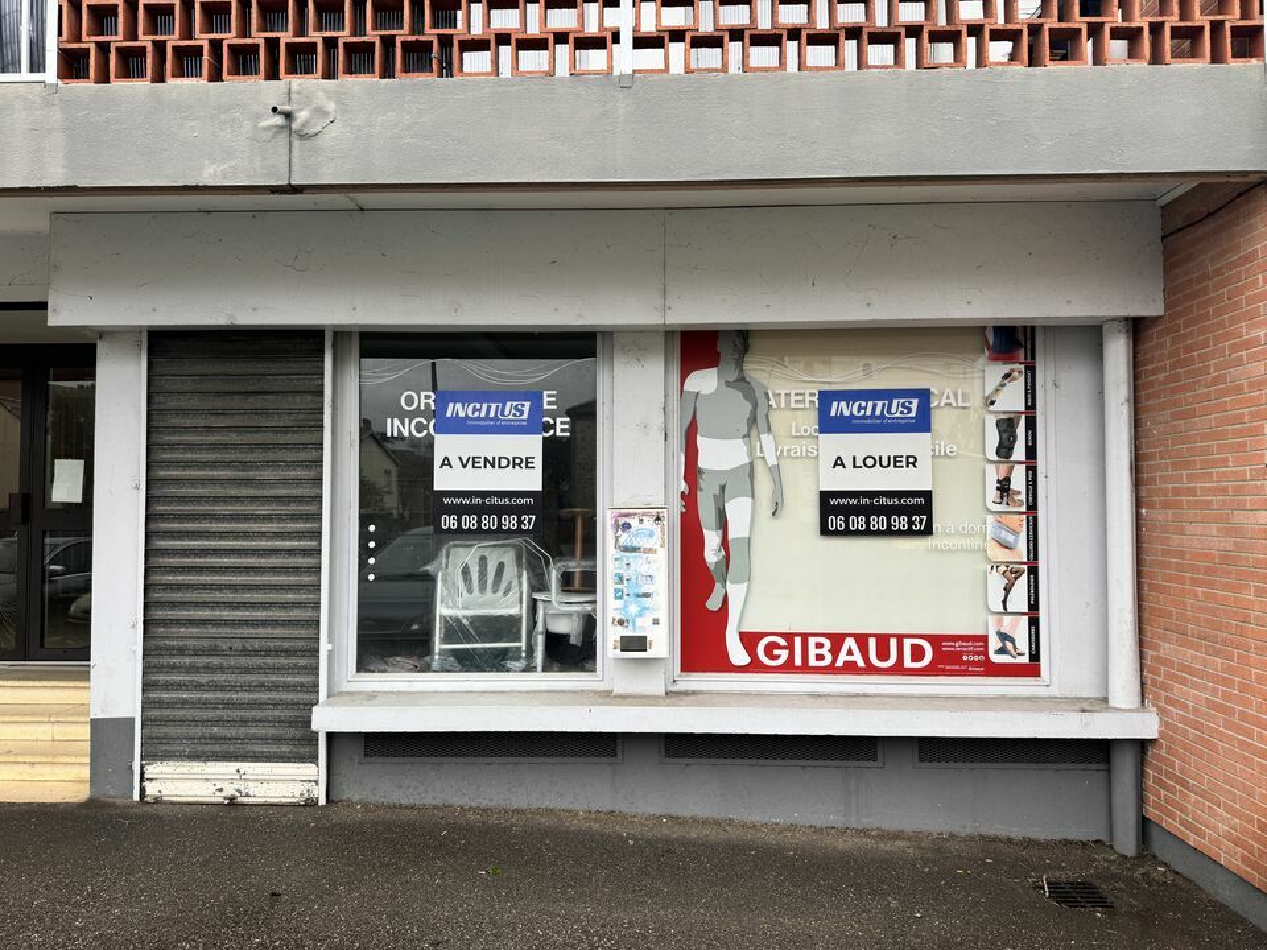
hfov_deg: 71.6
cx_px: 634
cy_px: 475
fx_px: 878
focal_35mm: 24
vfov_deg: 56.8
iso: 80
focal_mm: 6.76
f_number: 1.78
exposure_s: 1/366
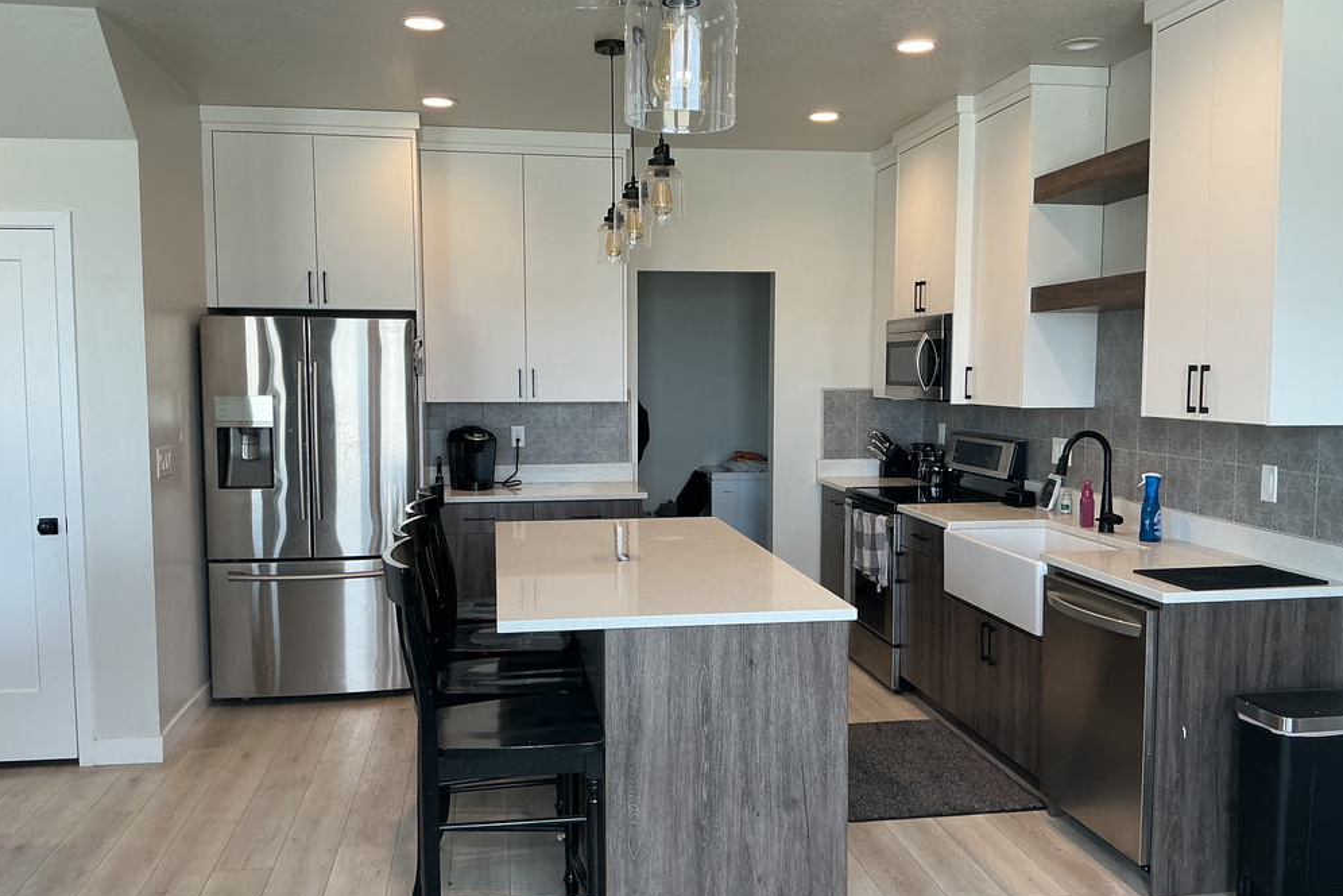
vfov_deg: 42.3
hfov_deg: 60.3
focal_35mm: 31
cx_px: 684
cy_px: 471
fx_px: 1156
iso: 40
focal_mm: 3
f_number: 1.8
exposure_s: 1/120
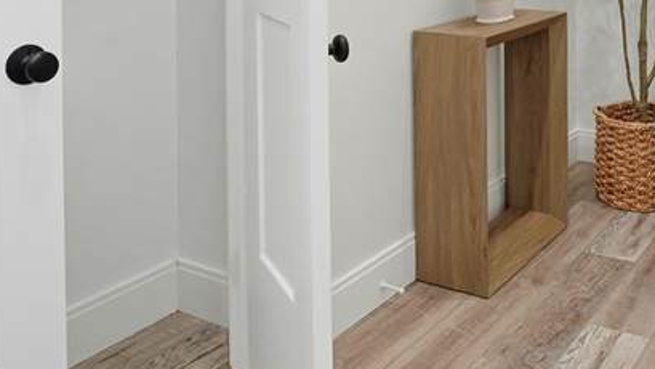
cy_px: -94
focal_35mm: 42
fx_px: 729
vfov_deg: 25.0
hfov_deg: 44.7
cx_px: 567
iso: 800
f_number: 8
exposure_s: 1/40
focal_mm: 16
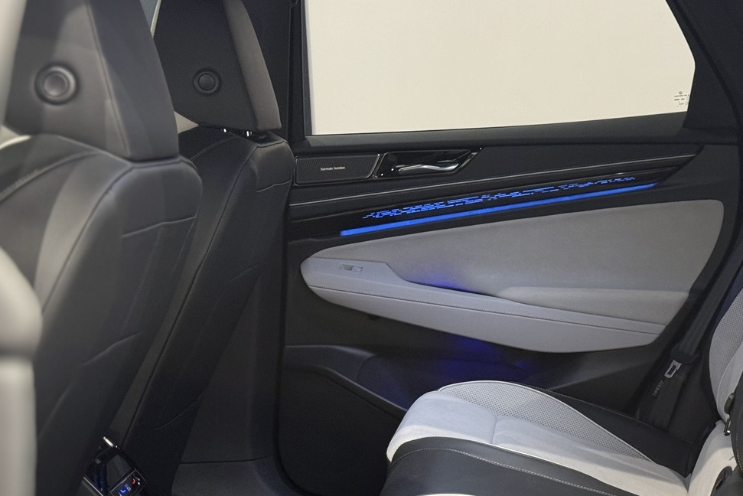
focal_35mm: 74
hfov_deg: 27.0
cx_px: 546
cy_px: 346
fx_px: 1528
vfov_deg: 18.4
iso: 125
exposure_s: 1/50
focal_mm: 6.76
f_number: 1.78
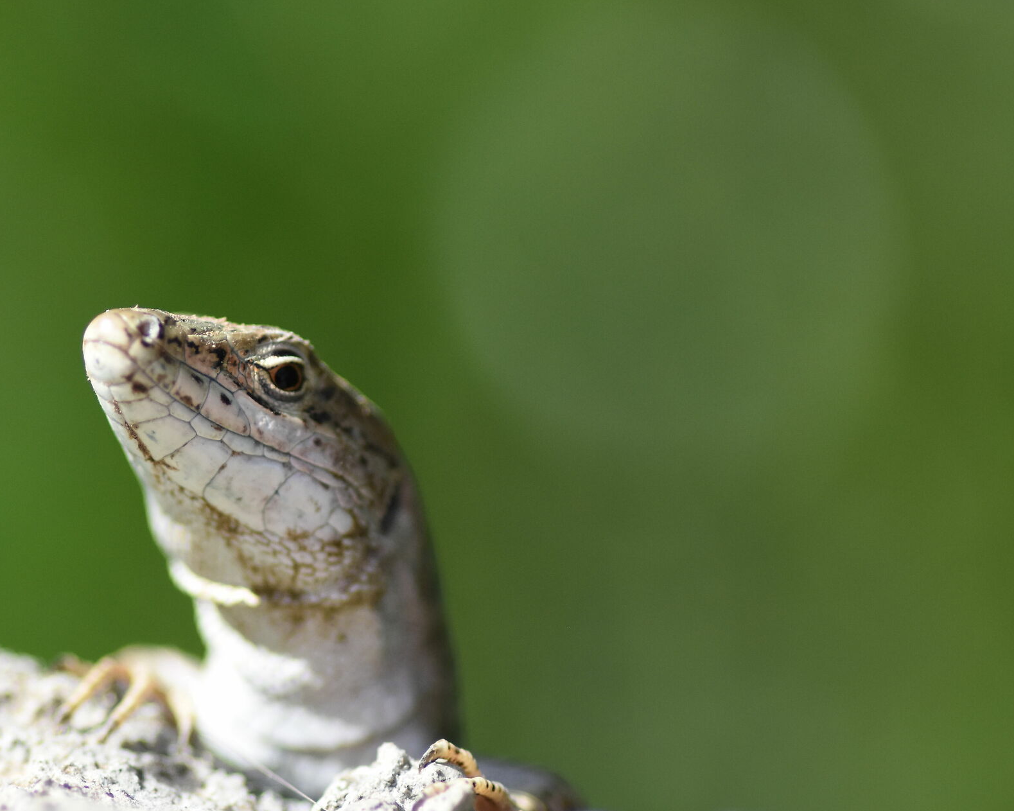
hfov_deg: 9.0
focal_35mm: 214
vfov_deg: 7.2
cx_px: 273
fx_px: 6422
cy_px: 414
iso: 1000
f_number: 4
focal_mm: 100
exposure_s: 1/8000
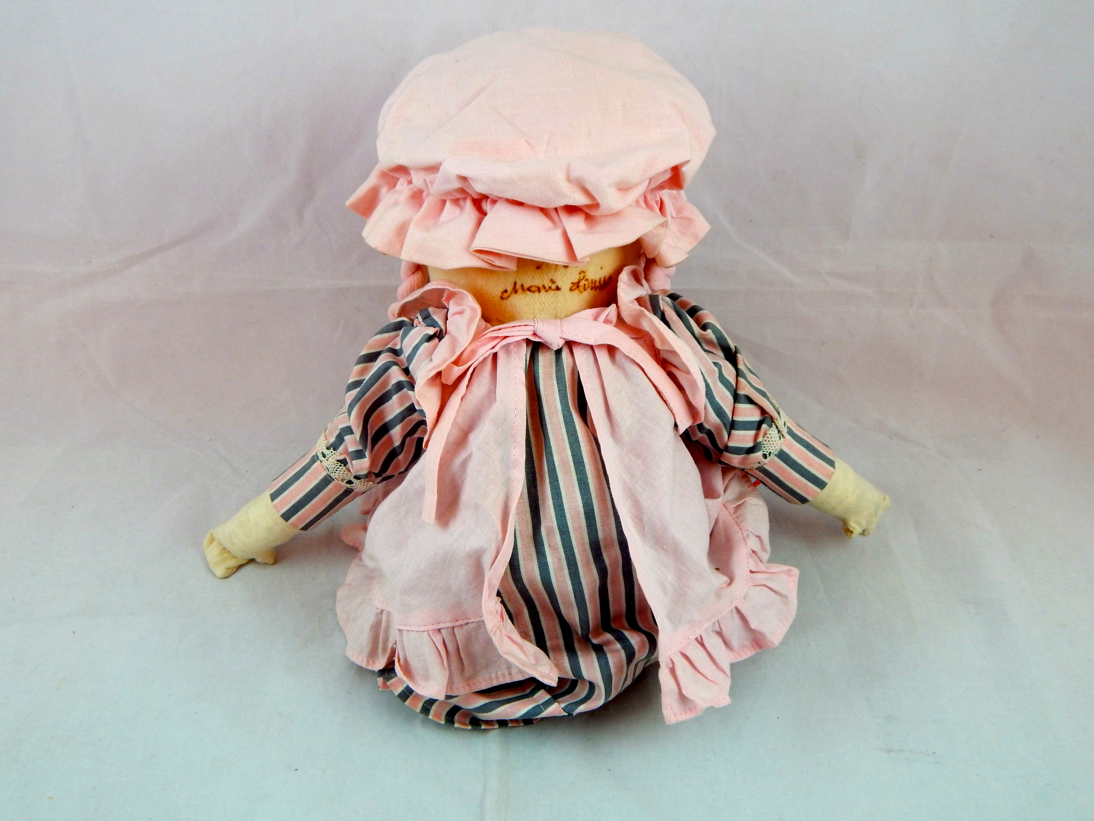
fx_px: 1201
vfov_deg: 37.7
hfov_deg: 49.0
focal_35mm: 38
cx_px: 547
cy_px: 410
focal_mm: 6.8
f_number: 3.4
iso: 125
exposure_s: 1/30
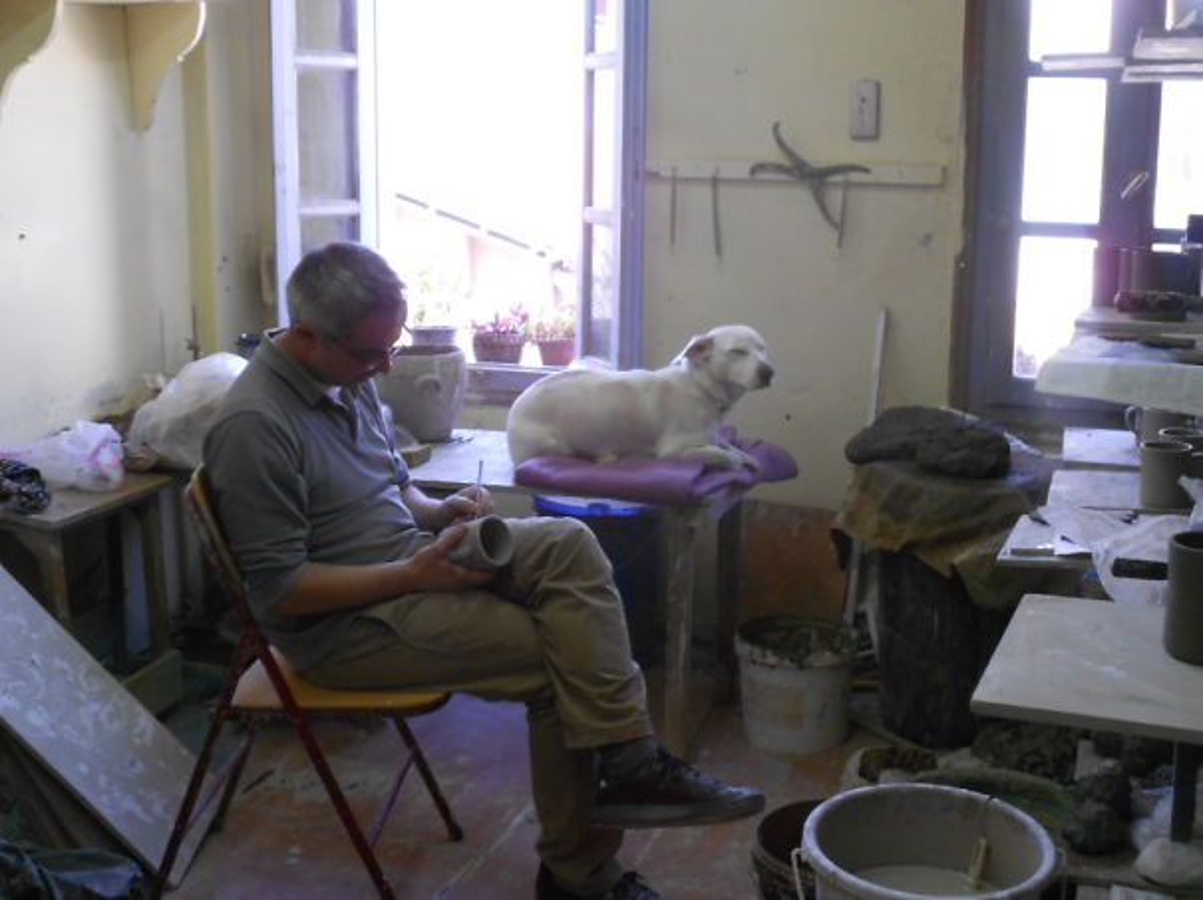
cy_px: 450
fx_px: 1493
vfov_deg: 33.6
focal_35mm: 43
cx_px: 602
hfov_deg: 43.9
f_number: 4.2
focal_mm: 7.7
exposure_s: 1/30
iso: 200
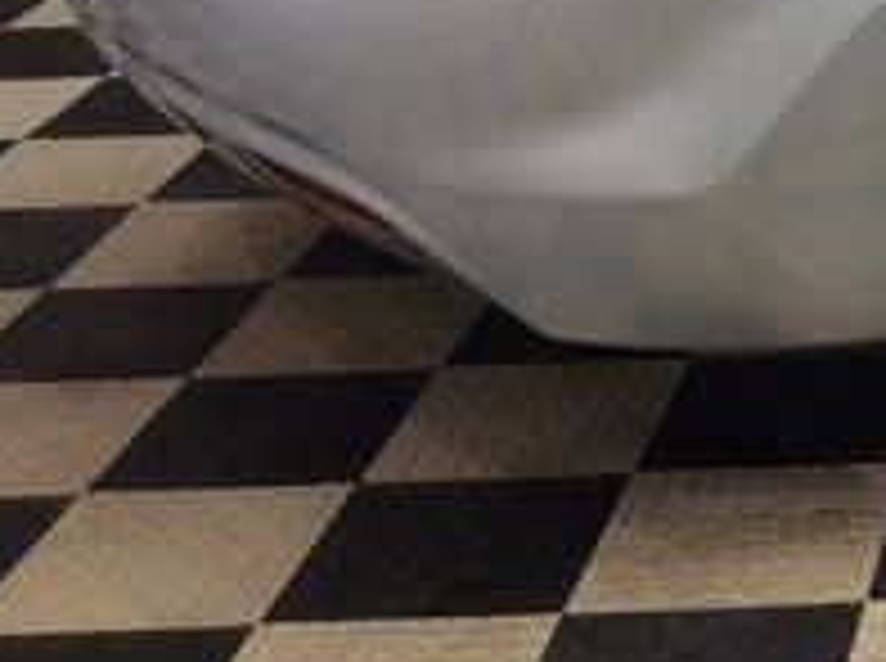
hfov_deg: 17.0
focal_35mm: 104
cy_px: -108
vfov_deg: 13.8
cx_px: 1354
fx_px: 2657
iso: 40
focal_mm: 3.3
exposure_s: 1/33
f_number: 2.4
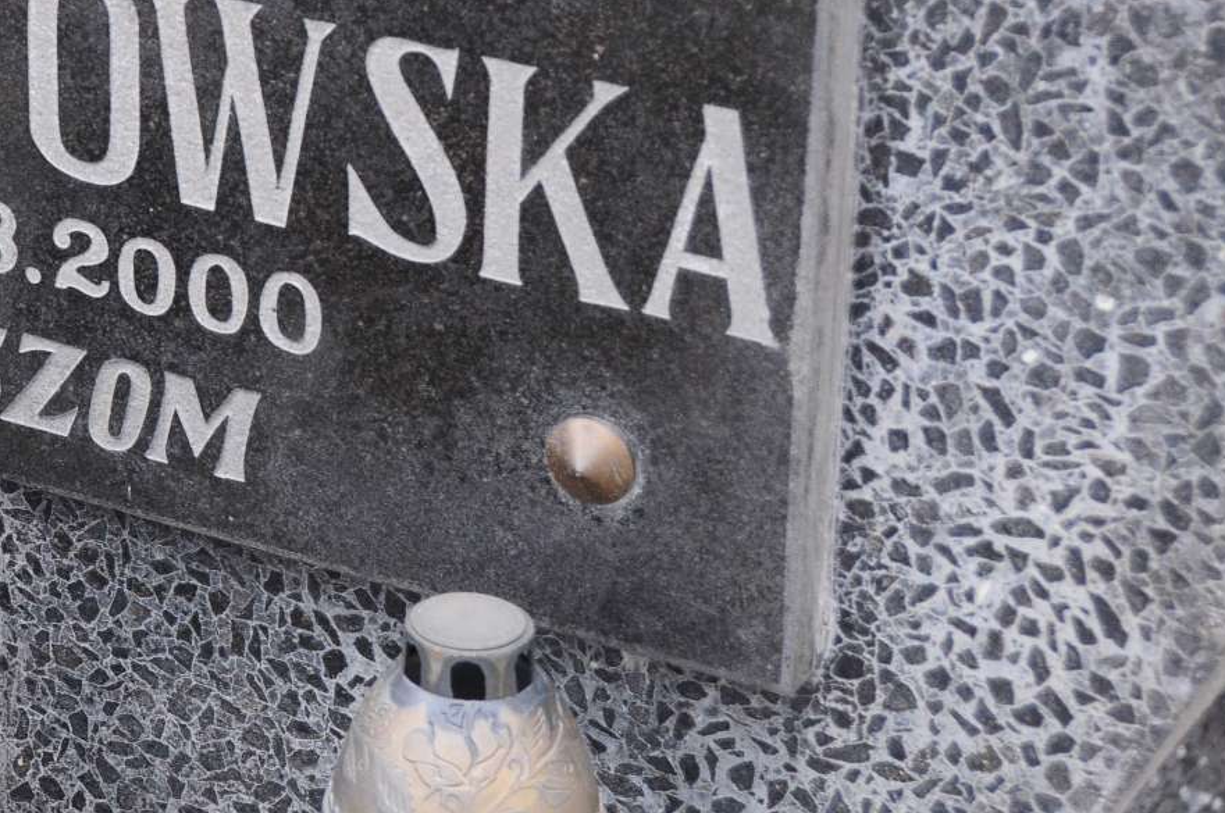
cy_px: -86
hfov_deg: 12.0
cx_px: -248
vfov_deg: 8.1
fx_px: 5709
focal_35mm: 168
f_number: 7.1
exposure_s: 1/100
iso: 640
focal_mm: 46
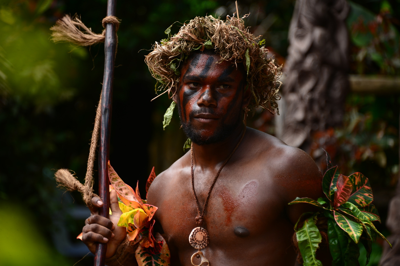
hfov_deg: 9.8
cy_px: 133
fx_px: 2333
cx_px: 200
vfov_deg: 6.5
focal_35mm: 210
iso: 160
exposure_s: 1/125
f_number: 5.6
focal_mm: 210
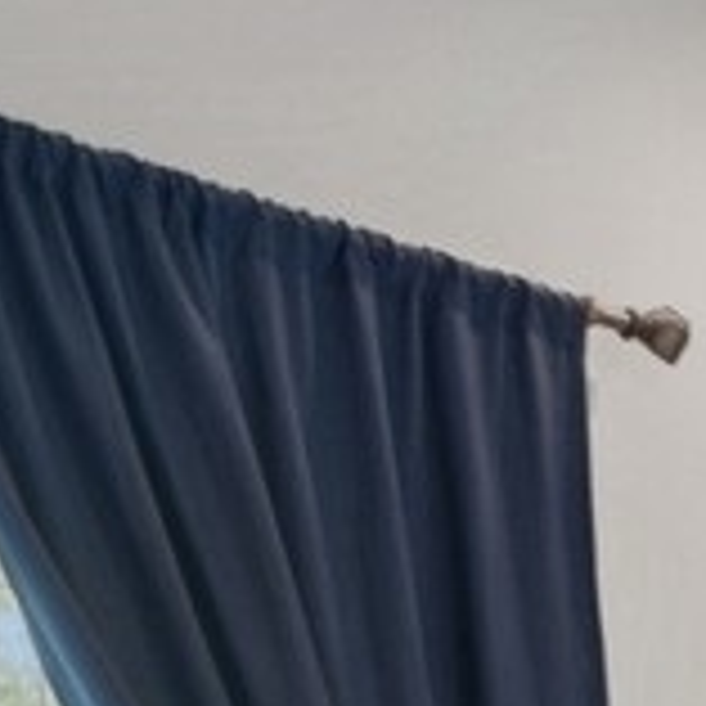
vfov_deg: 12.2
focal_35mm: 130
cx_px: 1691
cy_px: 1324
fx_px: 3000
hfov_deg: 11.2
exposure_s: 1/1.67
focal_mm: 10
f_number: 11
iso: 200
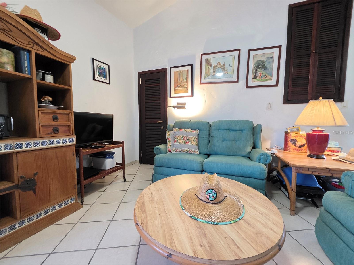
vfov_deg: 89.9
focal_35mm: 13
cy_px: 132
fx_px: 133
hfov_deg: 106.2
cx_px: 177
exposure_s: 1/60
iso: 1000
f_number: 1.9
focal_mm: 2.2
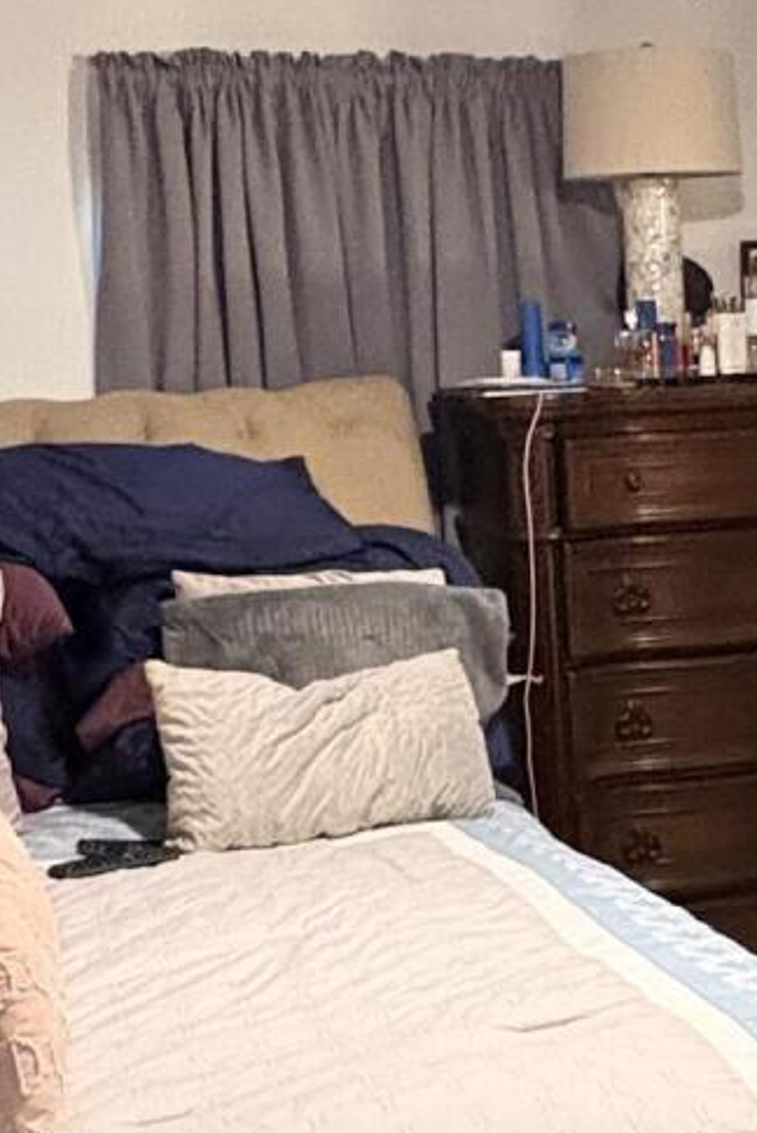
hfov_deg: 21.9
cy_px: 626
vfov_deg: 33.4
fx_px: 1890
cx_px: 741
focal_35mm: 60
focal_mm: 2.22
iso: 800
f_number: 2.2
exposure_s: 1/60
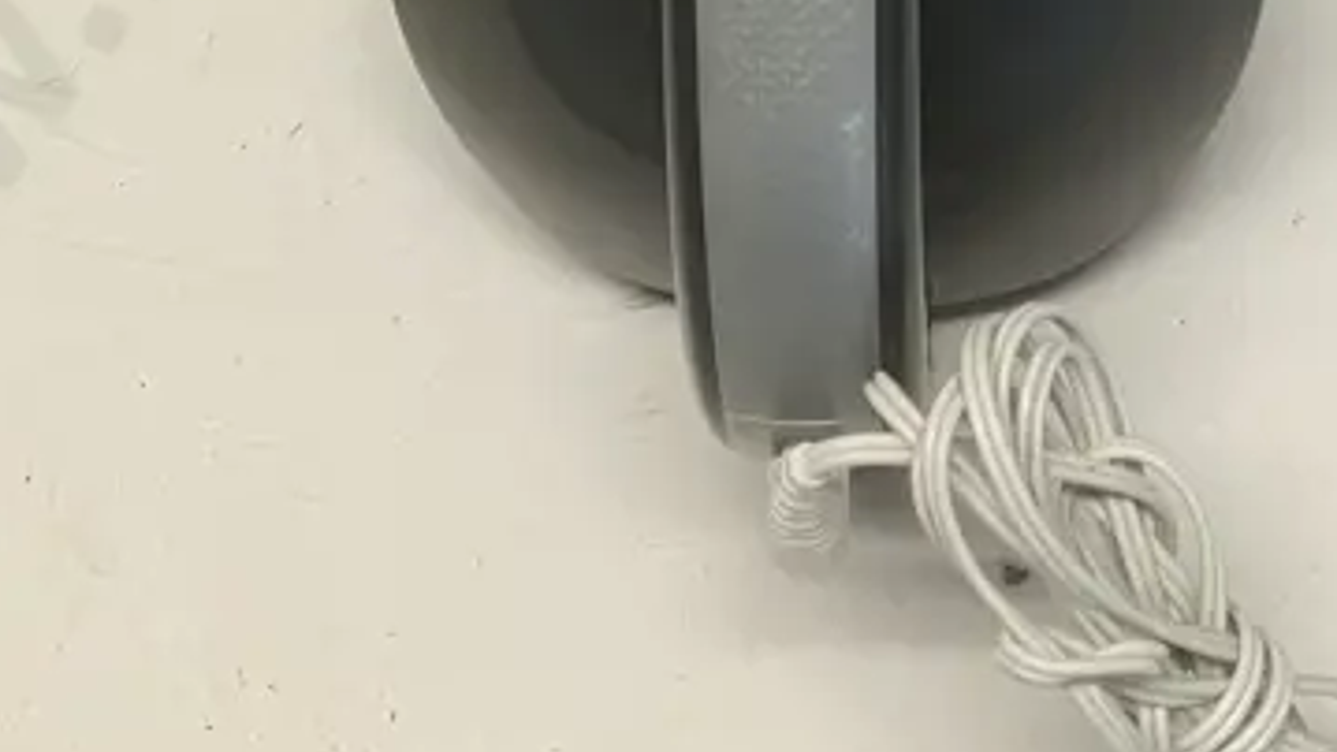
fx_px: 3085
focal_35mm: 87
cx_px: 812
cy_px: -998
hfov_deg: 24.4
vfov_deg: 11.6
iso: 64
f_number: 1.8
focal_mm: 3.99
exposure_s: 1/50
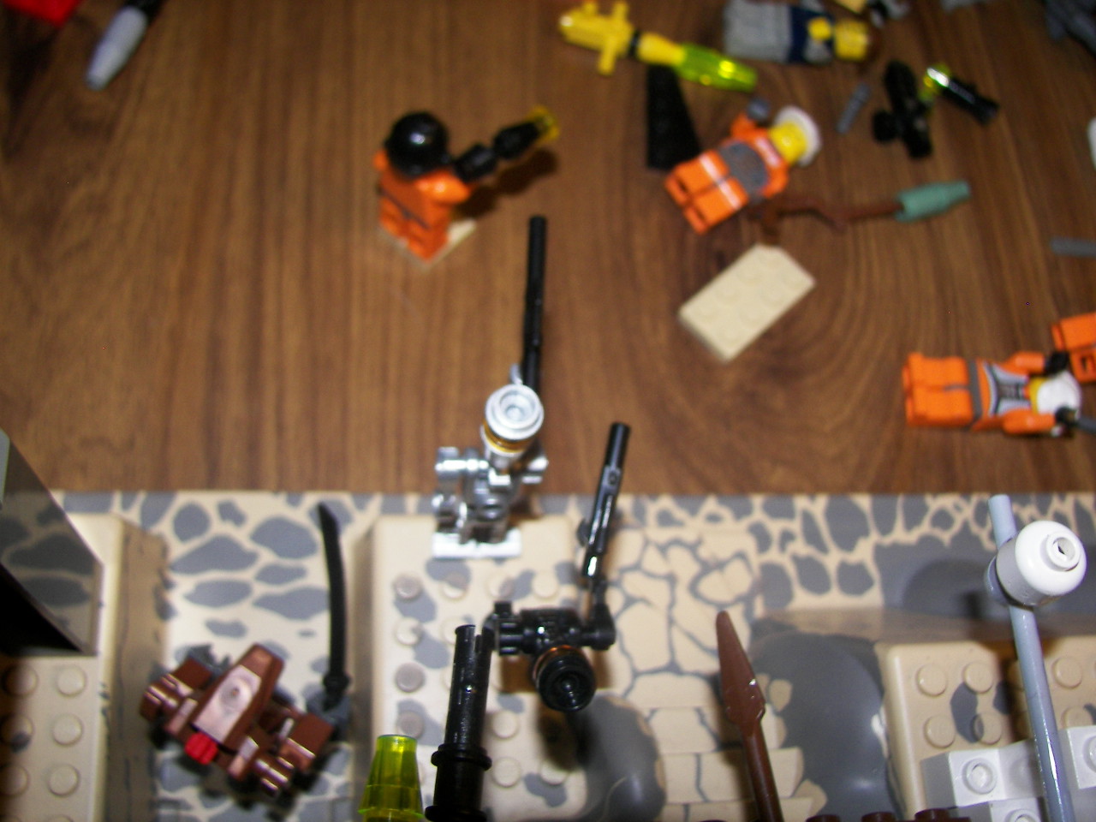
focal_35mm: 36
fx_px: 1140
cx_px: 548
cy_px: 411
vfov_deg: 39.7
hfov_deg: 51.4
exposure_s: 1/30
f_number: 2.8
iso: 100
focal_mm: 6
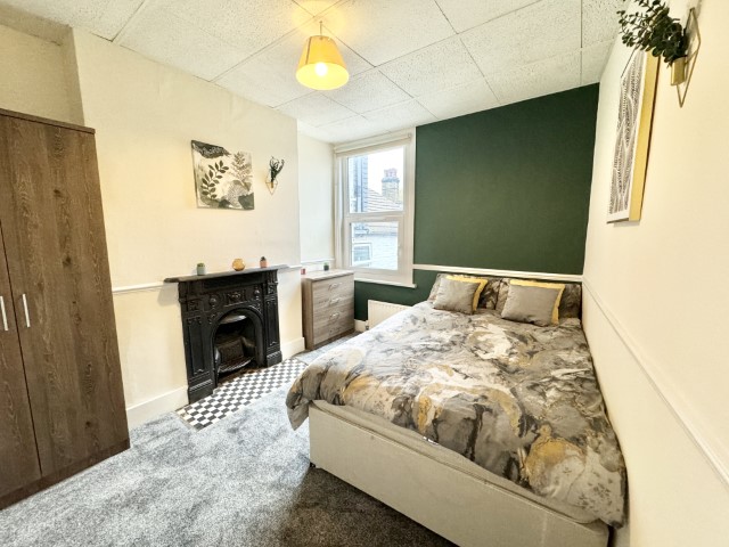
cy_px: 274
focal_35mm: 14
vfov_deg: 85.7
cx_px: 364
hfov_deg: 102.1
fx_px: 295
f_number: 2.2
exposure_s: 1/100
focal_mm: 2.22
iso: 250
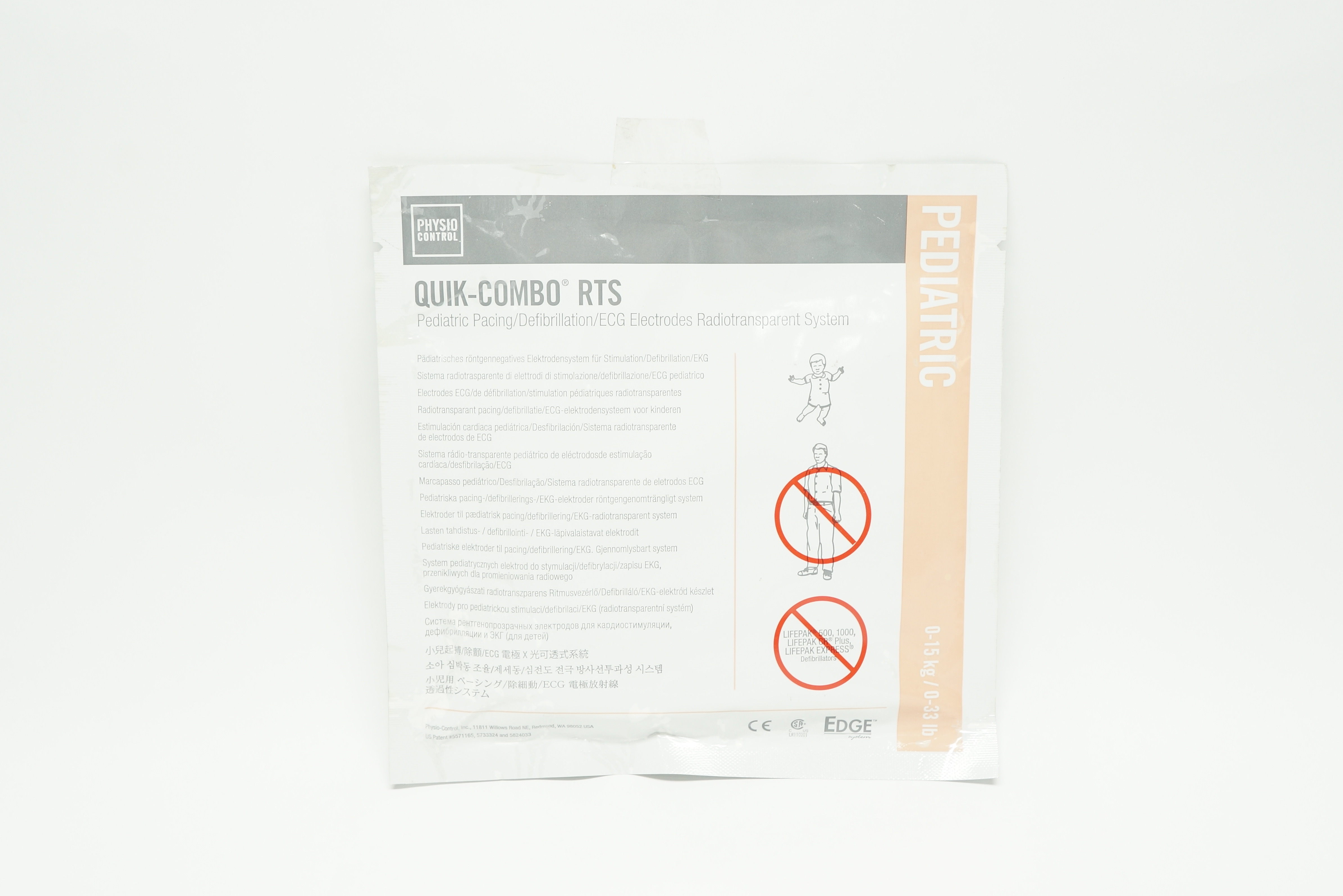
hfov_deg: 48.5
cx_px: 681
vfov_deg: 33.4
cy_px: 453
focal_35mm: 40
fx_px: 1492
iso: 400
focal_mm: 26
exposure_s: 1/30
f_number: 7.1
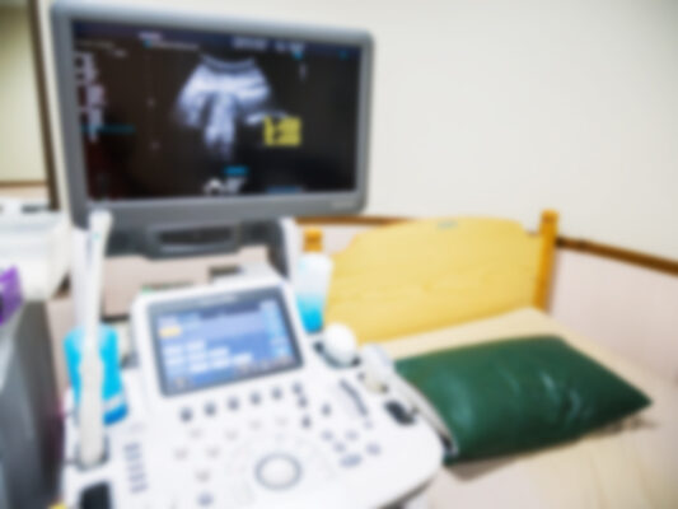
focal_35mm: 24
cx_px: 339
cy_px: 254
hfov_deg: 71.6
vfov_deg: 56.8
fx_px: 470
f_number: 3.5
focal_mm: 12
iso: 400
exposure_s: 1/60
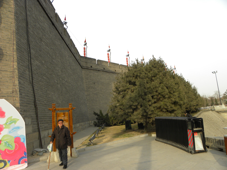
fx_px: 170
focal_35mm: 26
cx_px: 114
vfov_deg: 53.1
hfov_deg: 67.3
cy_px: 85
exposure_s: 1/187
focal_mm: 4.6
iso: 64
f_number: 5
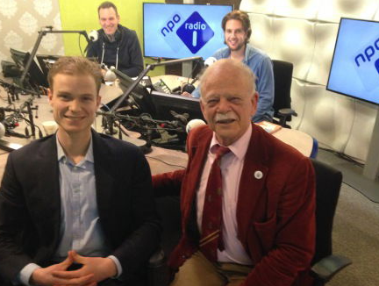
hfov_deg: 48.8
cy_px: 157
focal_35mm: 38
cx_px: 172
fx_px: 417
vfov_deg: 37.8
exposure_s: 1/15
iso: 400
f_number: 2.4
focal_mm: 4.12
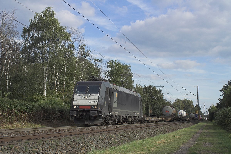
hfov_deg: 37.9
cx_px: 116
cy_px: 77
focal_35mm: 52
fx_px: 337
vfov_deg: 25.7
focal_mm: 35
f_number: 11
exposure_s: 1/500
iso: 400
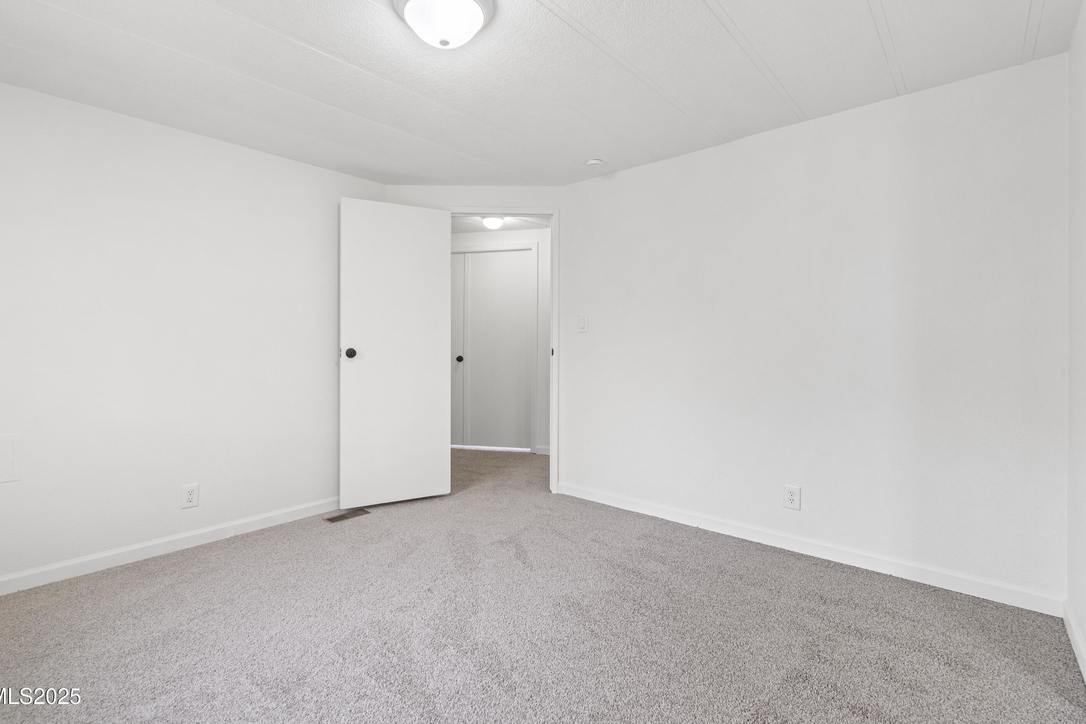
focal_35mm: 16
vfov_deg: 73.7
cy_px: 346
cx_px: 519
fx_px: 483
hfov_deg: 96.7
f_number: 6.3
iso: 100
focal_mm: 10
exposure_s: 1/1.25
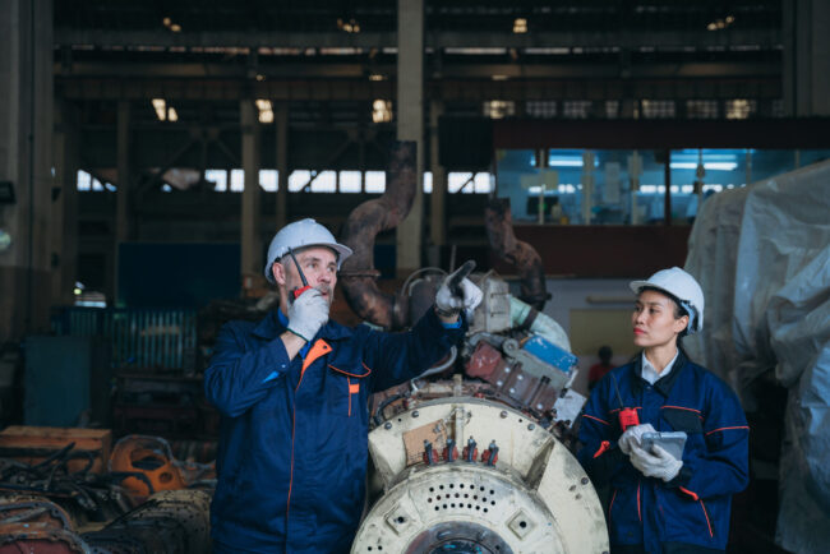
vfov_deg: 28.3
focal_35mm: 48
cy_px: 277
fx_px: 1098
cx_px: 415
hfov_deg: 41.4
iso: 320
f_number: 2.8
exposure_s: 1/250
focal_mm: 47.6
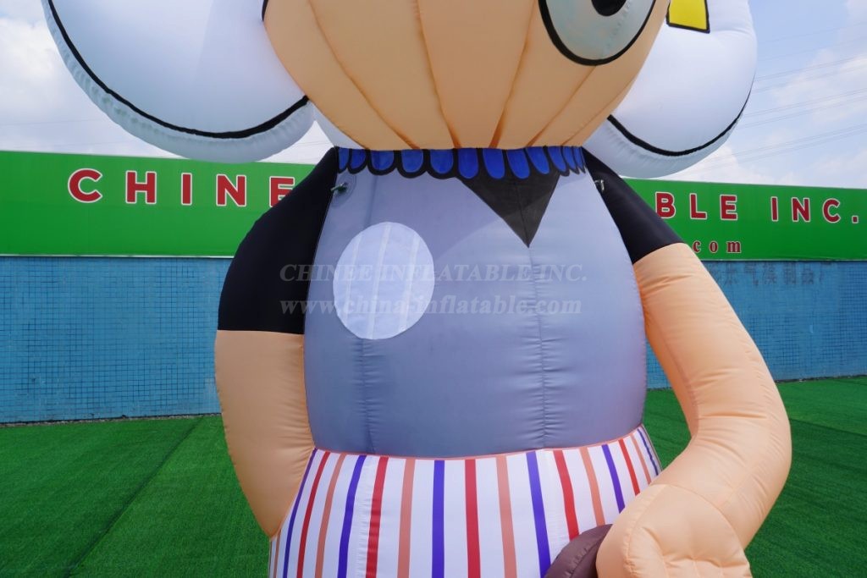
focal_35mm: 24
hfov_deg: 73.7
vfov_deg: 53.1
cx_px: 434
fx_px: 578
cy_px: 289
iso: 100
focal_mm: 16
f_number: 10
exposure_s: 1/160
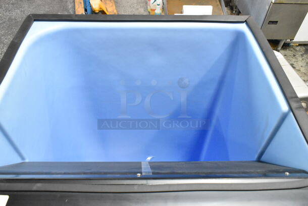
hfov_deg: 61.9
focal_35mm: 30
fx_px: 257
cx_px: 154
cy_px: 103
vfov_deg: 43.7
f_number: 8
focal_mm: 20
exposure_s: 1/250
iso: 6400
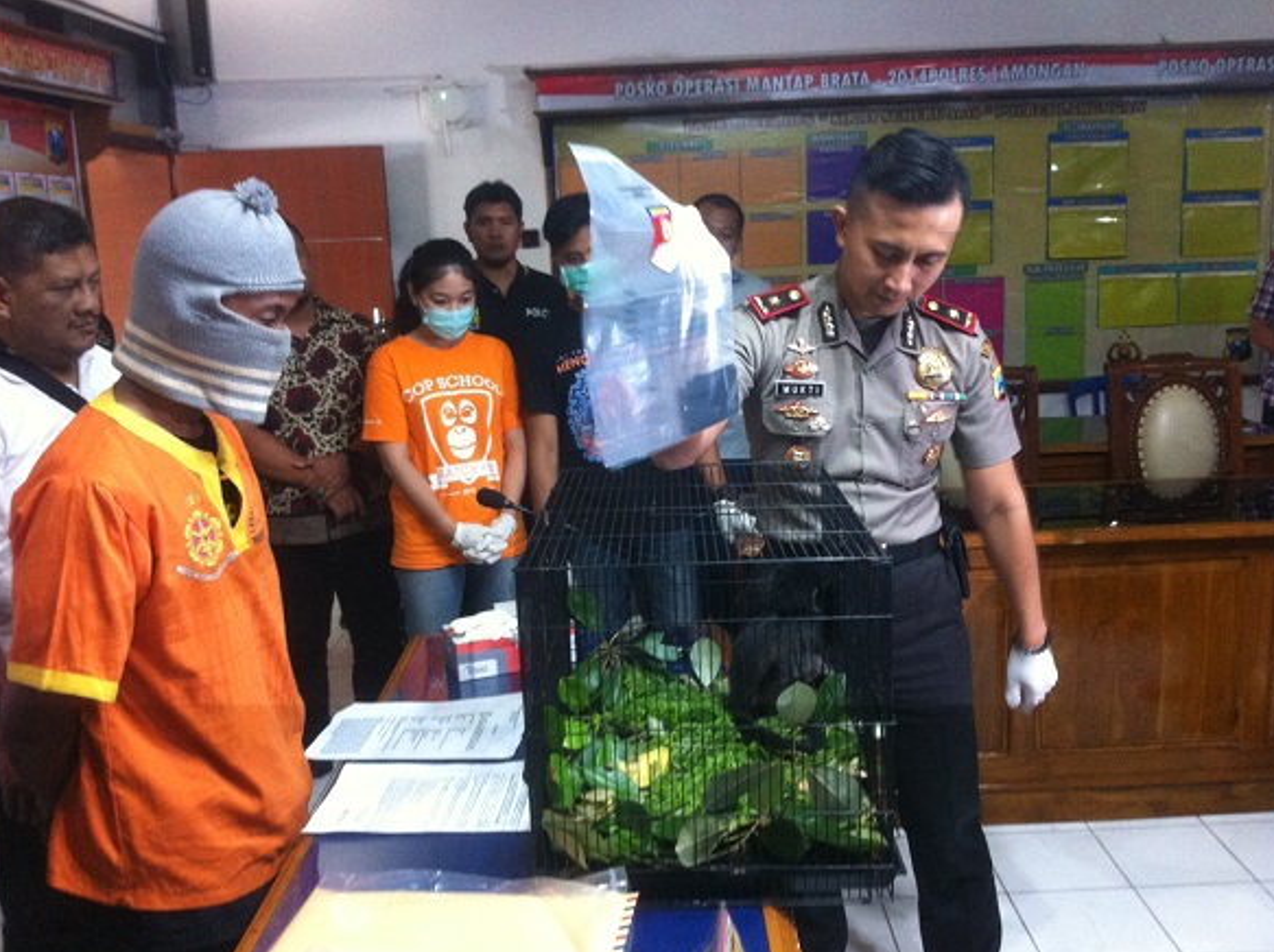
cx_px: 632
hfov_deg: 51.4
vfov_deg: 39.6
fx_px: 1324
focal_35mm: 36
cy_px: 487
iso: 320
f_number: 2.8
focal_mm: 3.85
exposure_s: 1/15
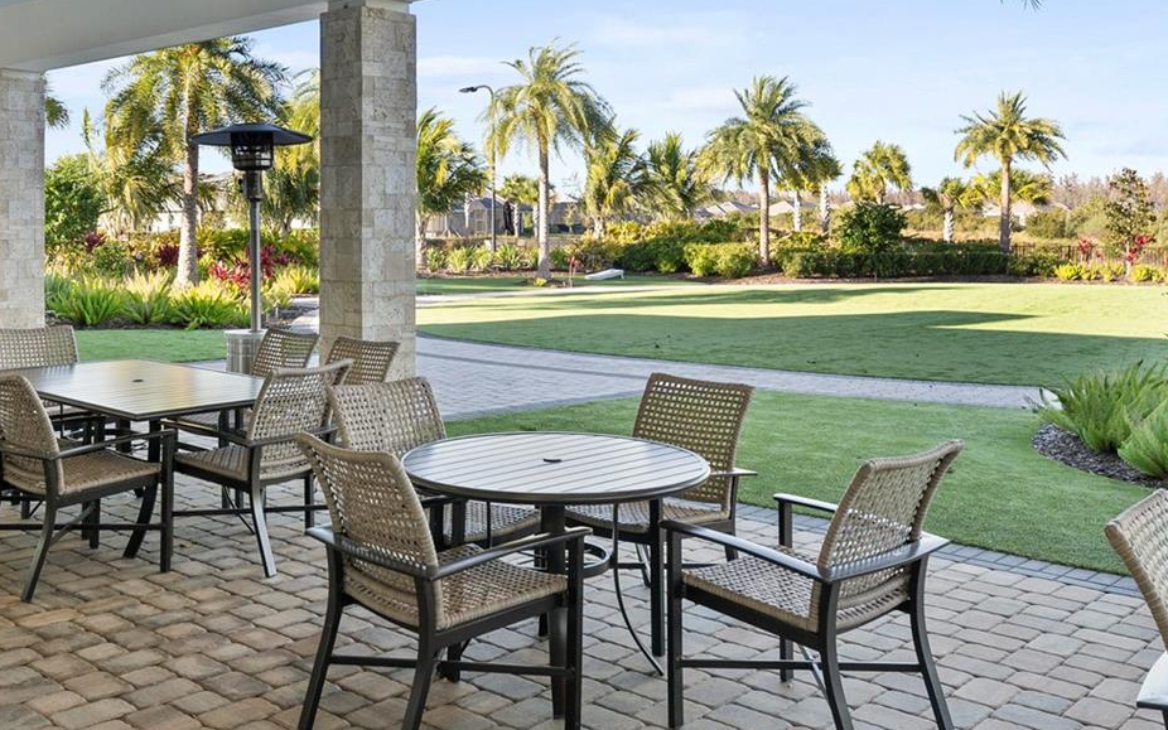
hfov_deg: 52.5
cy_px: 246
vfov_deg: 34.1
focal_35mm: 37
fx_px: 1178
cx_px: 493
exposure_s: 1/80
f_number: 4.5
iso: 80
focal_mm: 21
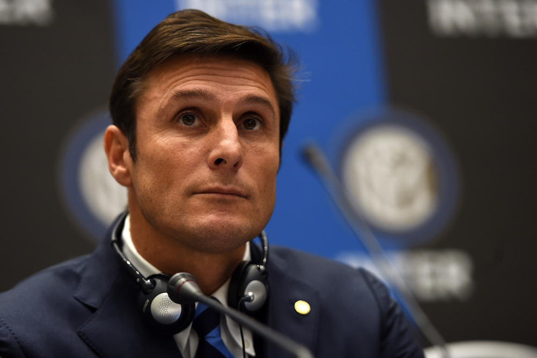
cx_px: 268
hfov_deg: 13.3
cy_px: 179
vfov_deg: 8.8
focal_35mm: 155
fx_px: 2311
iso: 2000
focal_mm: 155
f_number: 2.8
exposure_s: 1/200
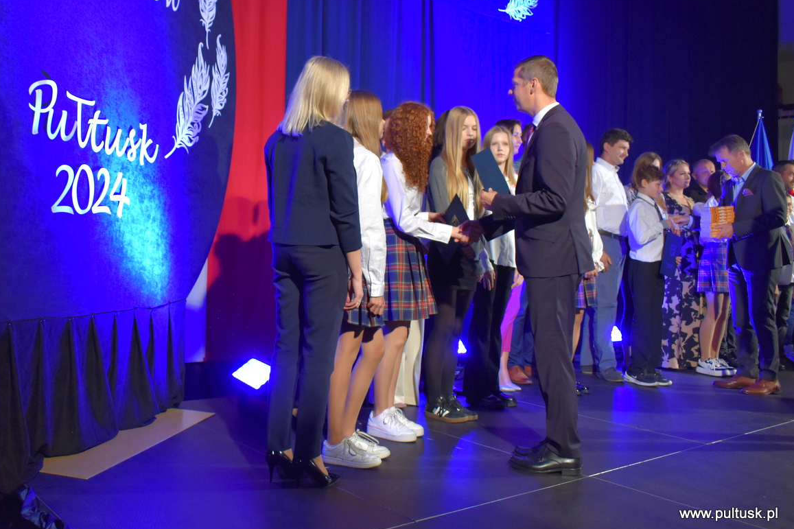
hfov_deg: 65.5
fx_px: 617
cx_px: 386
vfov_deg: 46.4
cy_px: 264
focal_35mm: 28
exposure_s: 1/60
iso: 640
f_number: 4
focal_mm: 18
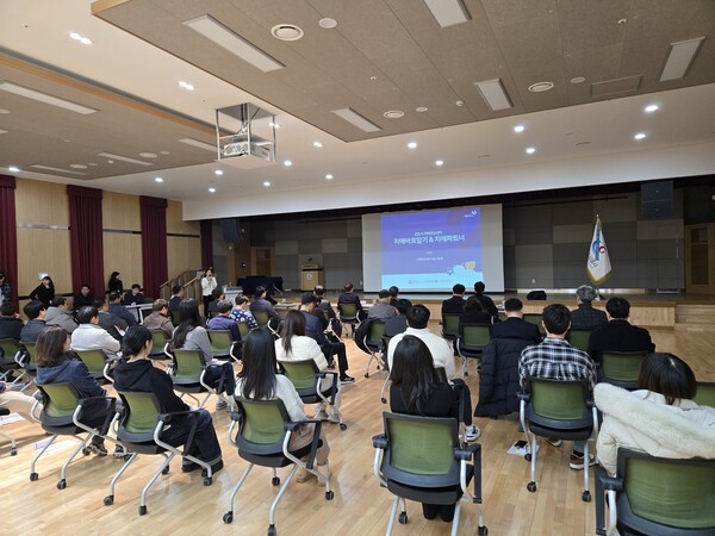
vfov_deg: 58.9
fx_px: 475
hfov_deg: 73.9
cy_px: 268
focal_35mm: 23
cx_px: 358
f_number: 1.8
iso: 400
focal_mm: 5.4
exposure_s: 1/120
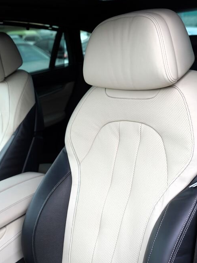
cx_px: 107
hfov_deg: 32.2
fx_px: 341
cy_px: 128
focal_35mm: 45
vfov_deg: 42.1
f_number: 4.5
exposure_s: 1/80
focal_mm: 30
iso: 100
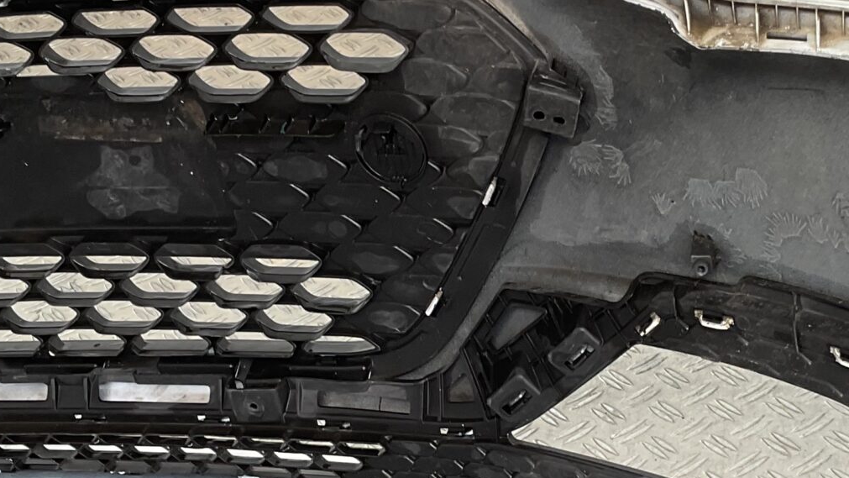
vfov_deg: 15.1
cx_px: 567
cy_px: 349
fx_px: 1801
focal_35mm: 80
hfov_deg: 26.4
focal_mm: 3
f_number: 1.8
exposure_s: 1/103
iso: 16
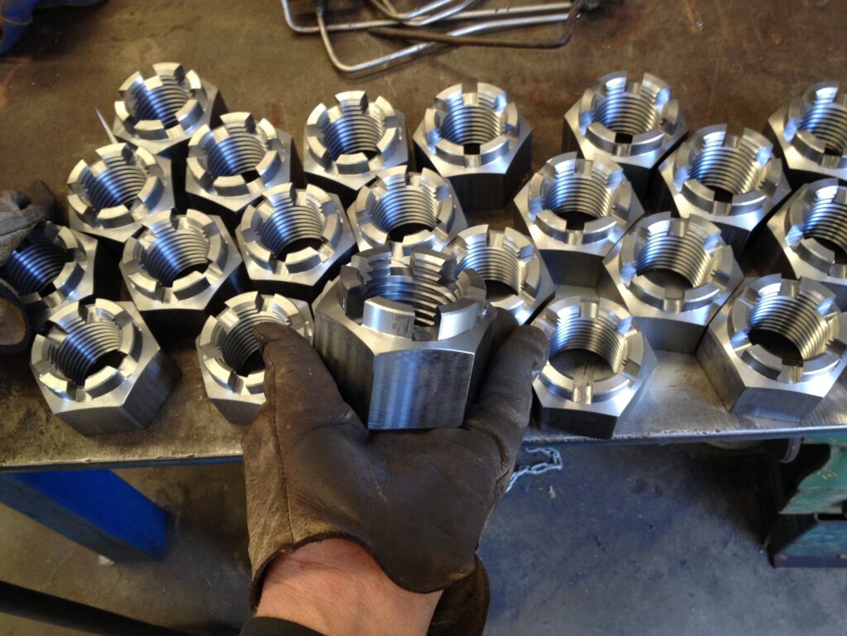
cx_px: 424
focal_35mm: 35
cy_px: 318
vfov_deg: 40.7
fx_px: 856
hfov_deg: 52.6
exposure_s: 1/20
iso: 100
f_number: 2.4
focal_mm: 4.28
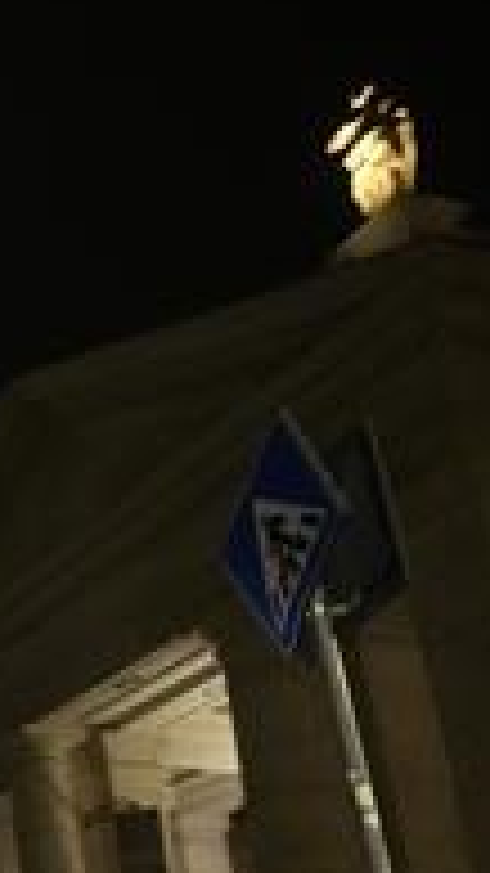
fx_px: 1295
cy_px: 943
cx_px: -683
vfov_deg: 33.0
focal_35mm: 56
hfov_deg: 14.4
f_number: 2.8
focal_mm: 16
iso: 6400
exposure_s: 1/125
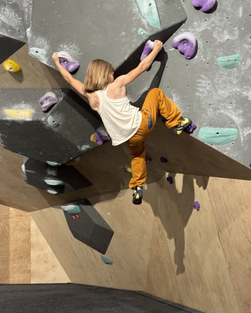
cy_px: 149
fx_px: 473
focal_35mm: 51
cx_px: 124
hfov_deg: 29.7
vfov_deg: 36.6
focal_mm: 6.76
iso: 200
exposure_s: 1/50
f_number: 1.78
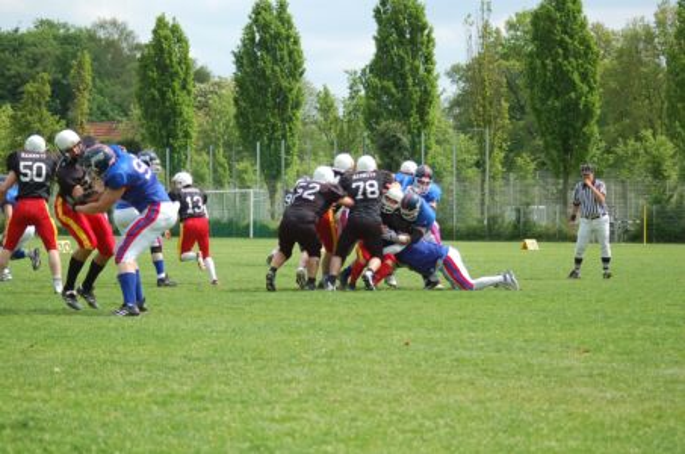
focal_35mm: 105
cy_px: 227
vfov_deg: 13.0
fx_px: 1994
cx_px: 342
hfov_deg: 19.5
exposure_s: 1/1000
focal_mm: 70
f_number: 4
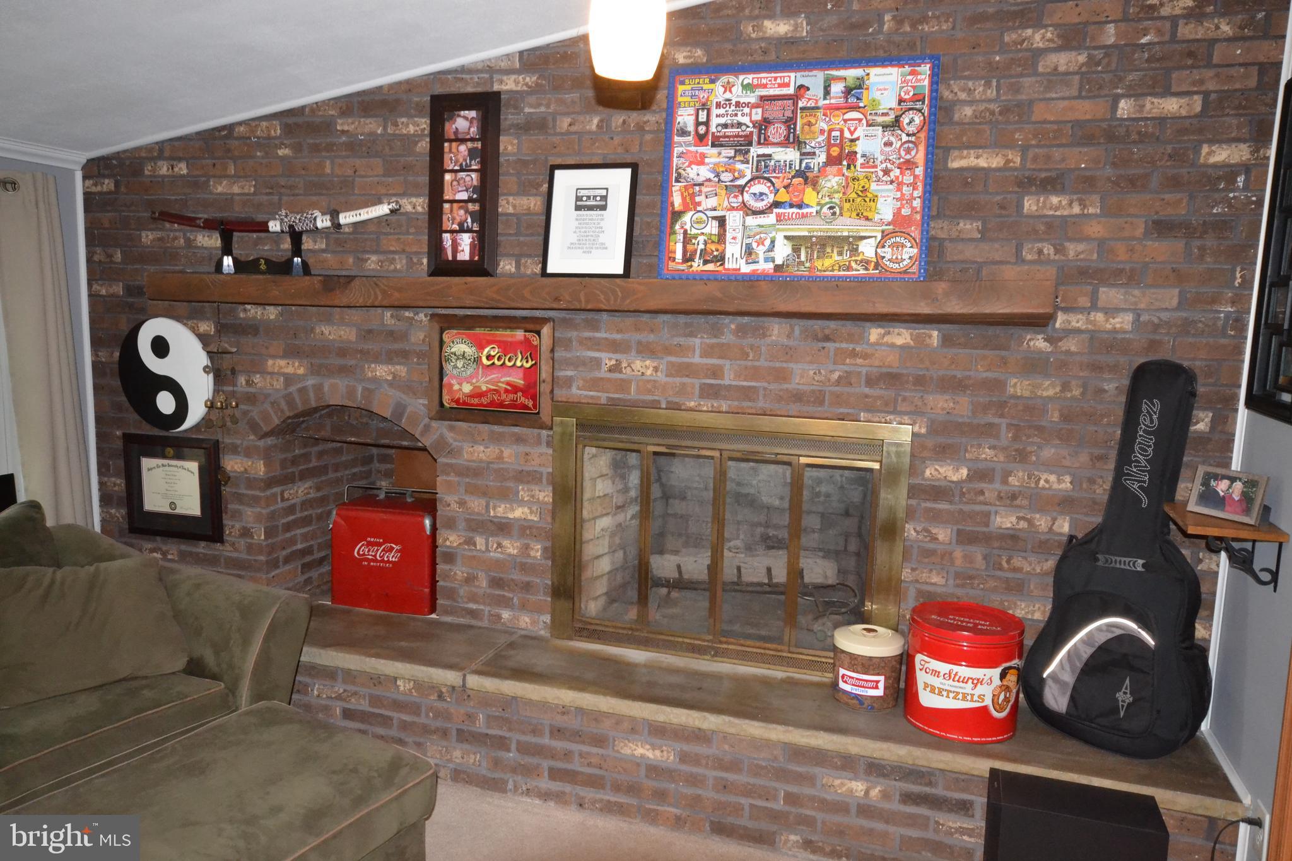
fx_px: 969
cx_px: 646
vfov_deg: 47.9
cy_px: 430
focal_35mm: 27
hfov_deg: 67.4
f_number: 5.3
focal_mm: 18
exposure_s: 1/60
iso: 3200
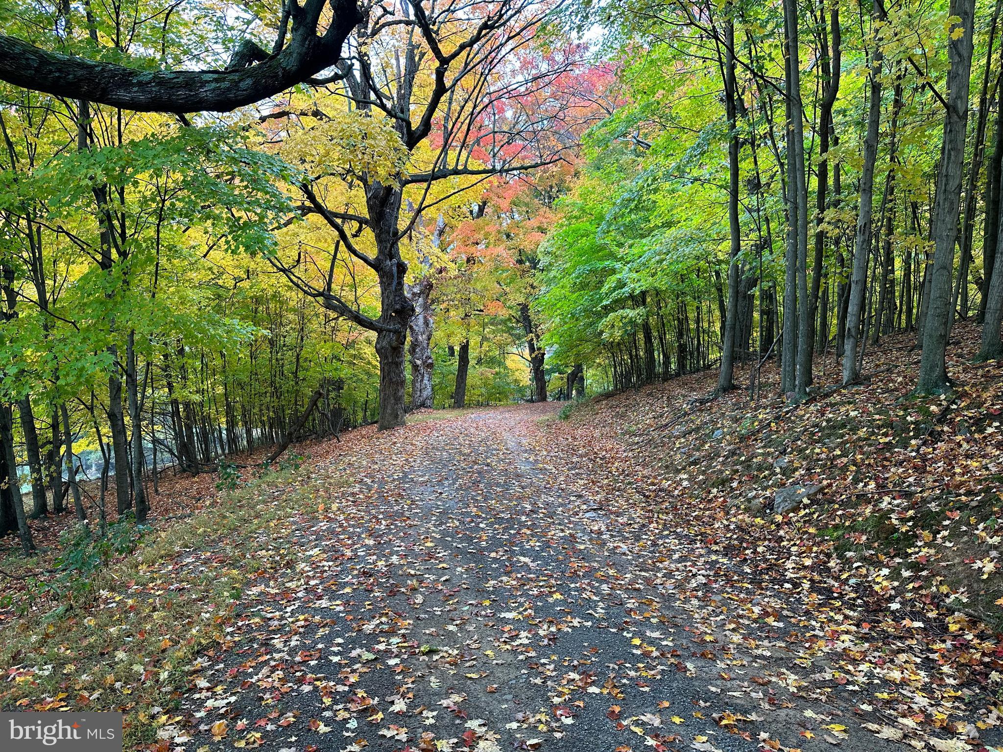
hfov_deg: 71.6
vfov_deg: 56.8
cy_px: 376
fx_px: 695
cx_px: 502
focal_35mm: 24
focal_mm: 6.86
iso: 80
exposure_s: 1/161
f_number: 1.78
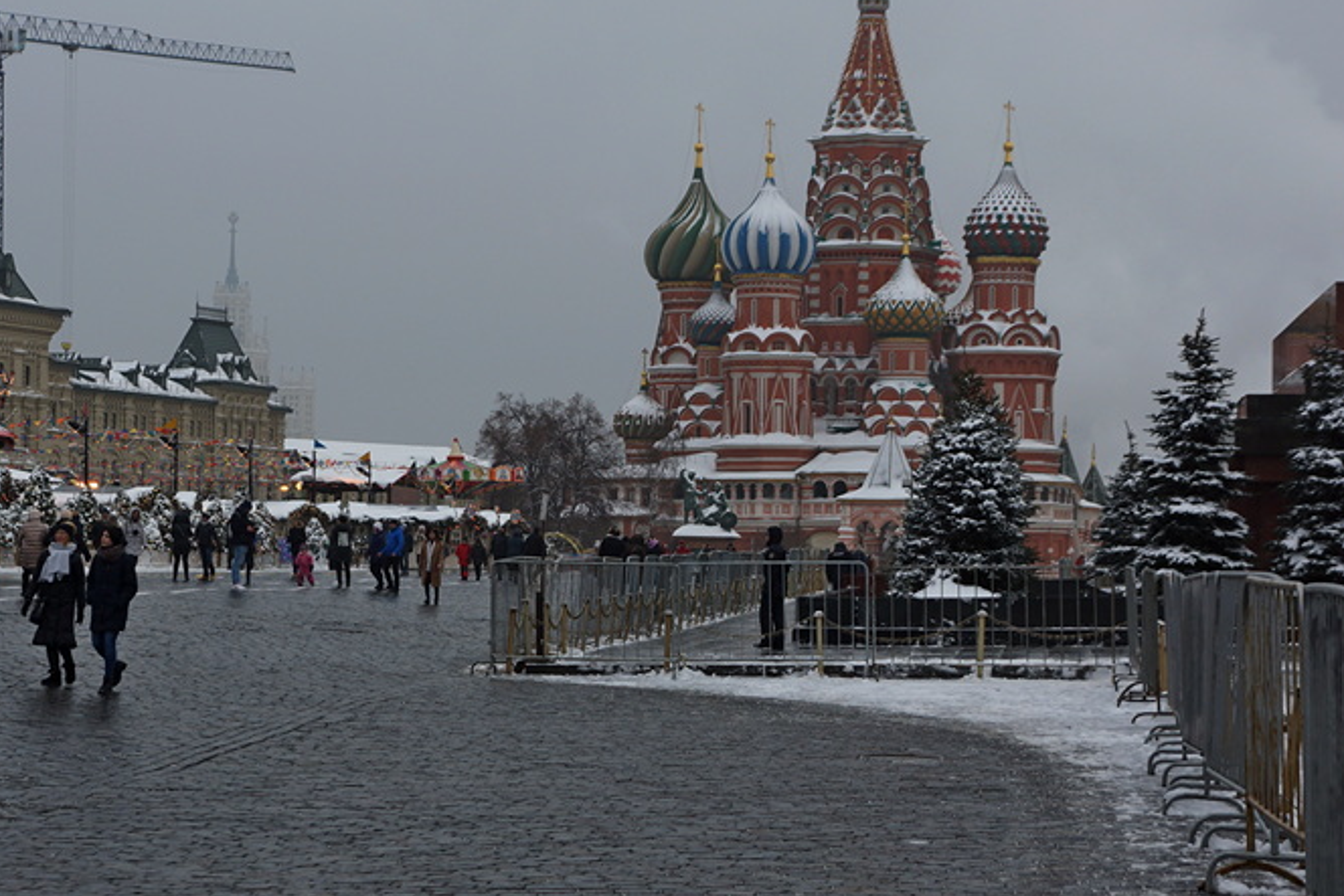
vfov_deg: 14.4
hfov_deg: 21.4
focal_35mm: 95
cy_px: 491
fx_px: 3544
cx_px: 451
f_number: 4.5
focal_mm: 35
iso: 100
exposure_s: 1/500
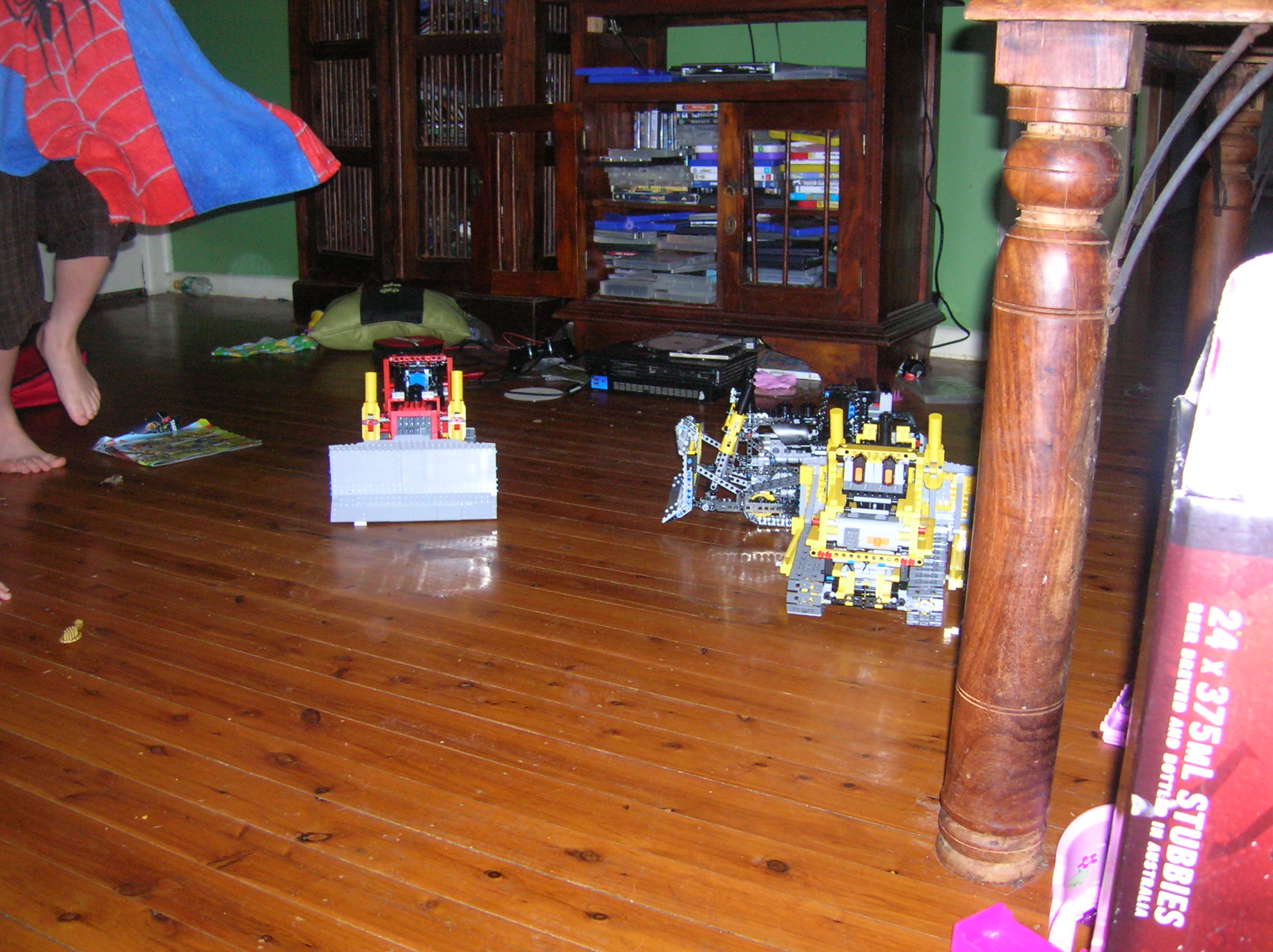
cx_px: 636
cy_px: 476
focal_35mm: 34
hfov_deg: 54.0
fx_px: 1249
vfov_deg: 41.7
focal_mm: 5.7
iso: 134
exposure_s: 1/60.1
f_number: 2.9
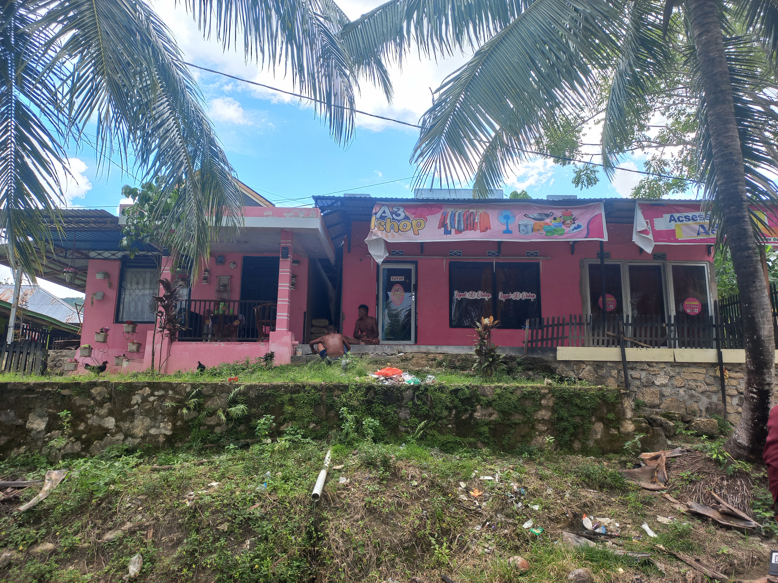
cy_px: 292
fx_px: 562
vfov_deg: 54.9
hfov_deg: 69.4
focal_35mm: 25
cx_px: 389
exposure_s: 1/117
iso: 25
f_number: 1.8
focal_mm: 4.6
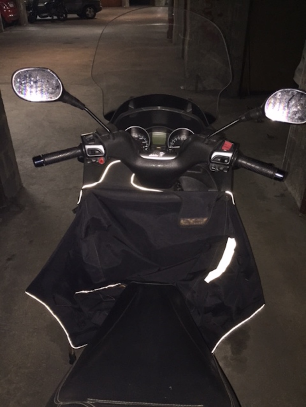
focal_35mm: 29
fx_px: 342
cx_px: 153
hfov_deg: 48.2
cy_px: 204
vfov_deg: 61.7
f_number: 2.2
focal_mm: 4.15
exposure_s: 1/17
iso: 250
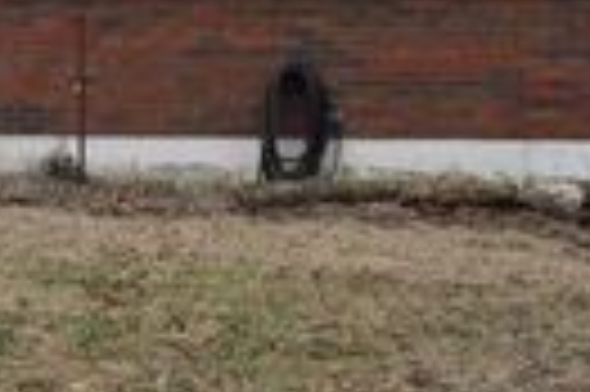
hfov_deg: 15.4
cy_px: 18
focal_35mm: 126
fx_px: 2062
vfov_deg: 10.8
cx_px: -194
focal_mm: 22
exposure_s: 1/200
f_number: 7.1
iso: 200
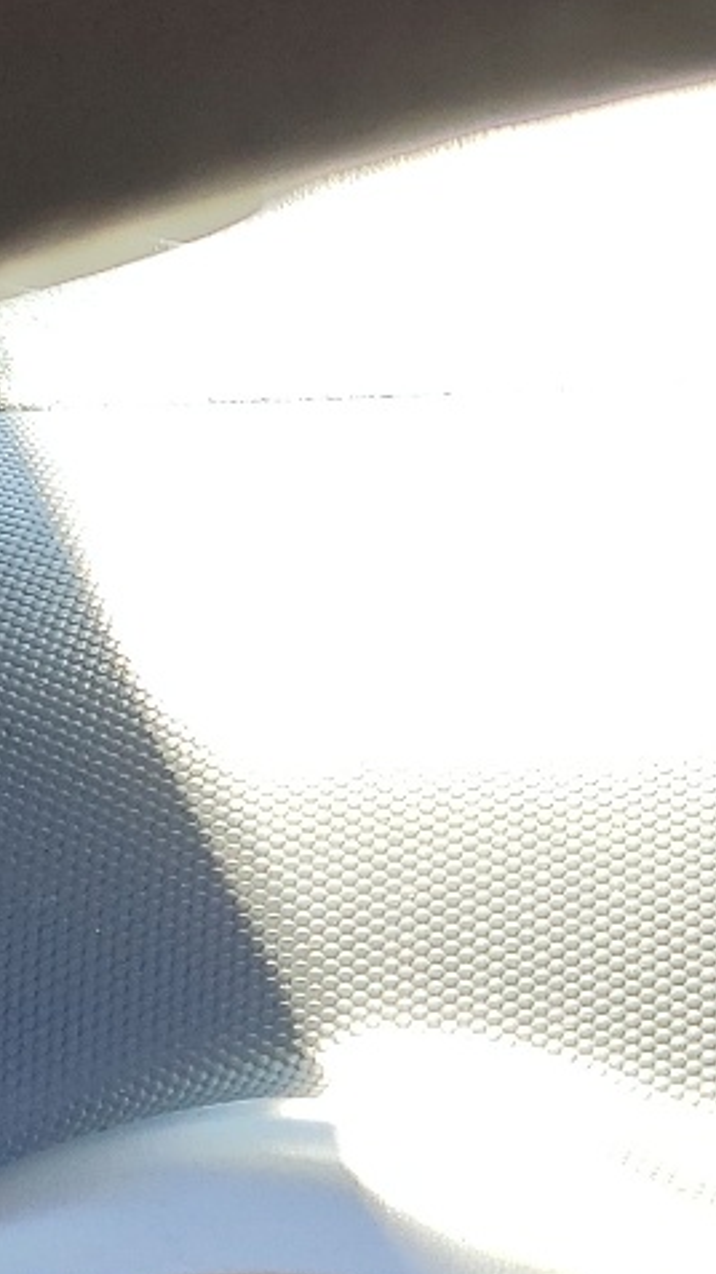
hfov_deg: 10.7
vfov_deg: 20.9
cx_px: 1769
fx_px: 3209
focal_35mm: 95
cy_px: 1546
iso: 50
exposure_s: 1/400
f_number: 1.5
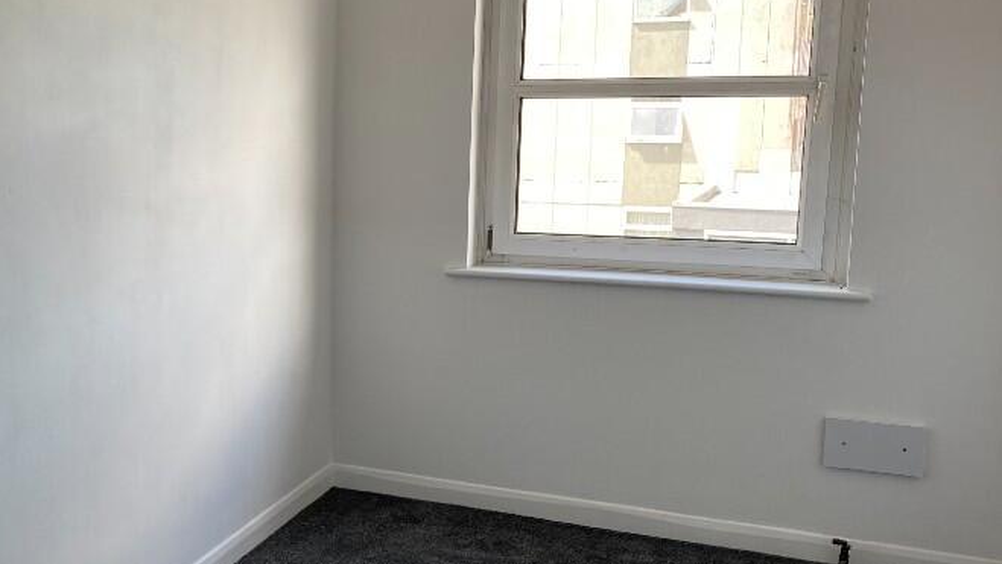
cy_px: 307
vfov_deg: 27.1
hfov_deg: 44.9
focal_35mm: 44
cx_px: 254
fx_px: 1169
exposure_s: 1/122
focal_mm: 4.25
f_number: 1.8
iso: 50
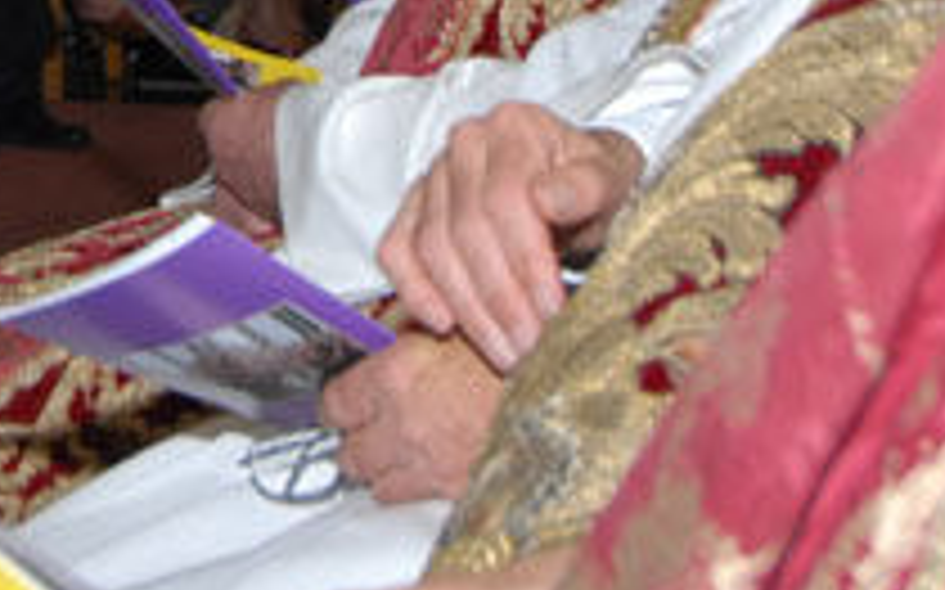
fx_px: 3604
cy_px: -455
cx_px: -252
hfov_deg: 14.4
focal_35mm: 140
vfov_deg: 9.0
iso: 400
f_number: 5.6
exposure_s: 1/60
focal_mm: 24
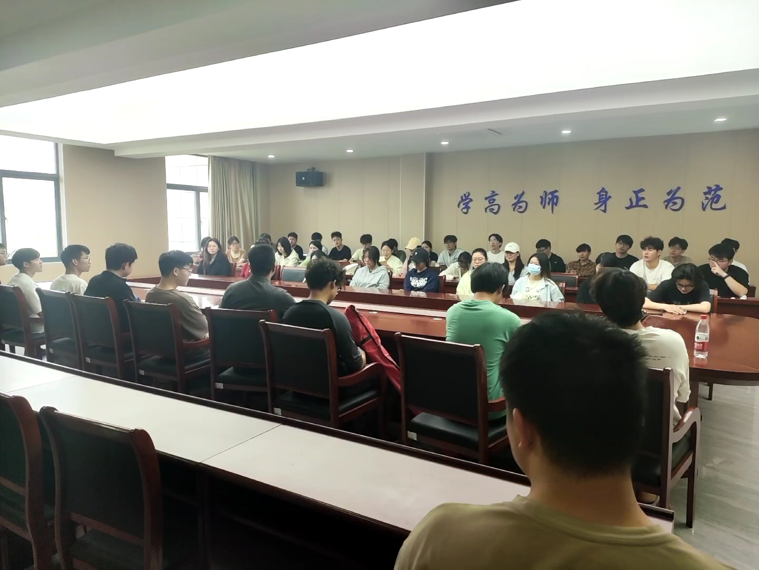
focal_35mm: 25
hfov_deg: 69.4
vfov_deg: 54.9
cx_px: 380
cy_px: 285
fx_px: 548
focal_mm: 4.71
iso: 80
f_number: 1.79
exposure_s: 1/33.3
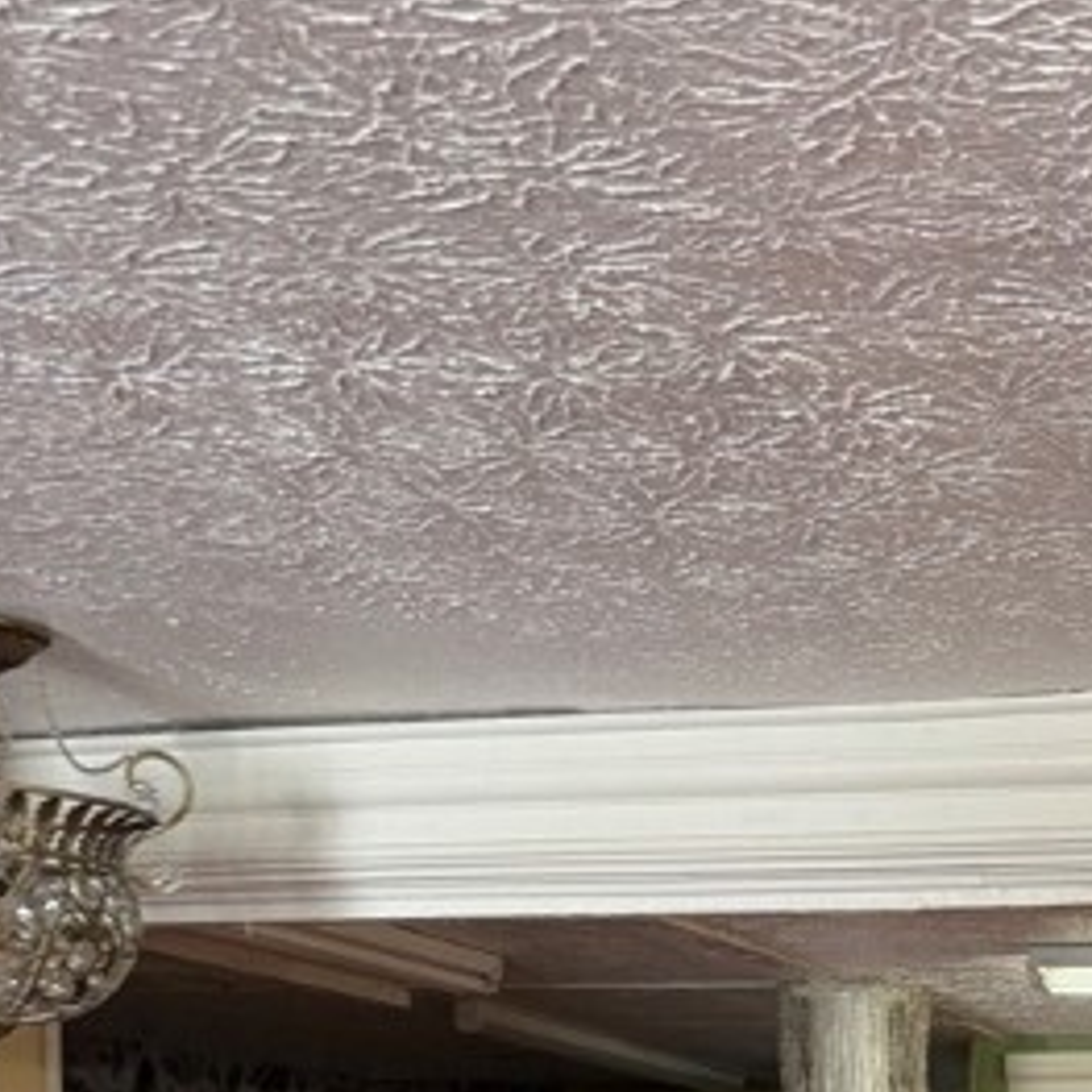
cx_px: 1175
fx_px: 2213
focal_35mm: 62
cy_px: 1428
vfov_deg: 24.2
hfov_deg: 25.8
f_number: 1.78
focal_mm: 6.76
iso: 160
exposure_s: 1/63
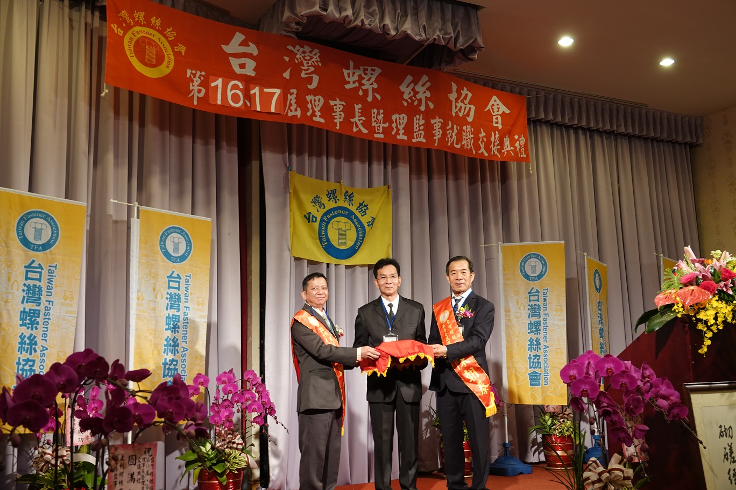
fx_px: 797
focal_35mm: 39
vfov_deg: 34.2
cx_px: 368
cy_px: 245
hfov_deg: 49.6
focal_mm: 14.16
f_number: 3.2
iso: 320
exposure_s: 1/40
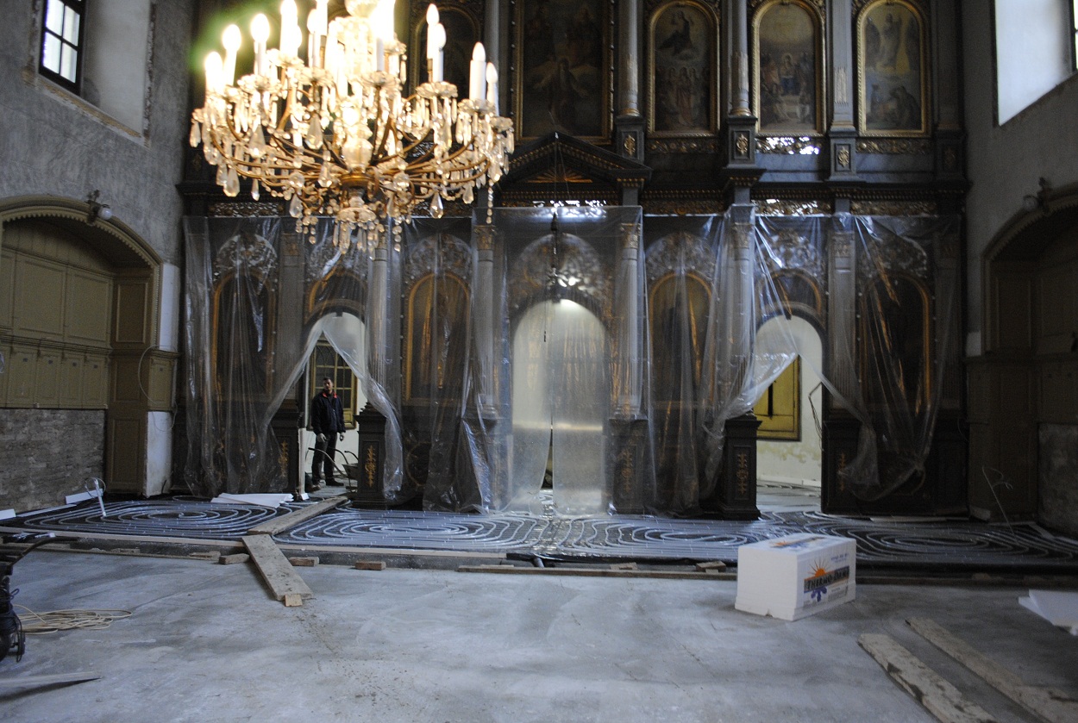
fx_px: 810
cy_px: 362
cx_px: 539
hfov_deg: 67.3
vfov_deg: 48.1
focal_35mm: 27
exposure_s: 1/30
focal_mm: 18
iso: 800
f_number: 3.5
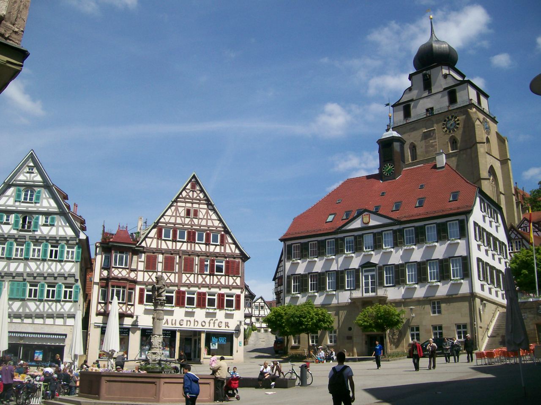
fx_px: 547
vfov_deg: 40.7
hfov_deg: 52.6
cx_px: 270
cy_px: 202
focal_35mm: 35
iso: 80
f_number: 7.2
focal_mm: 5.8
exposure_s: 1/335
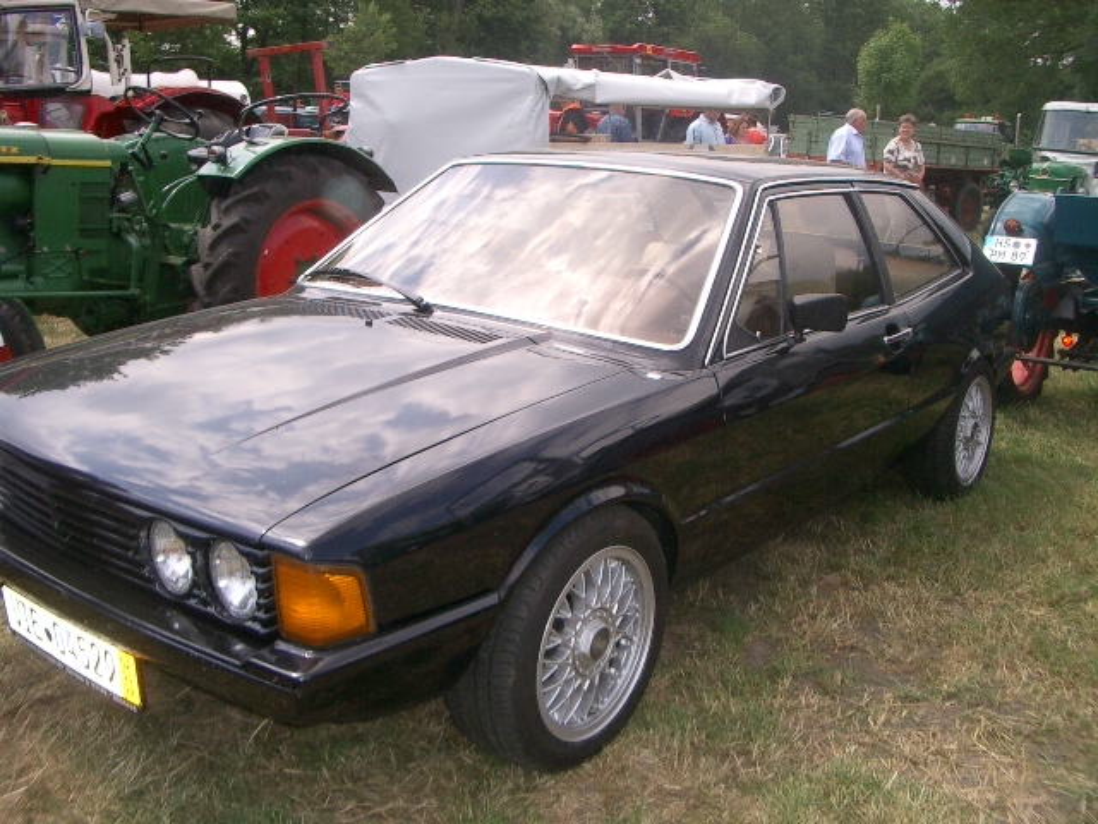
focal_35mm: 35
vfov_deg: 40.7
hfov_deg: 52.6
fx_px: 1110
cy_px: 412
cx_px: 549
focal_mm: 5.8
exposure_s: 1/640
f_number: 4.3
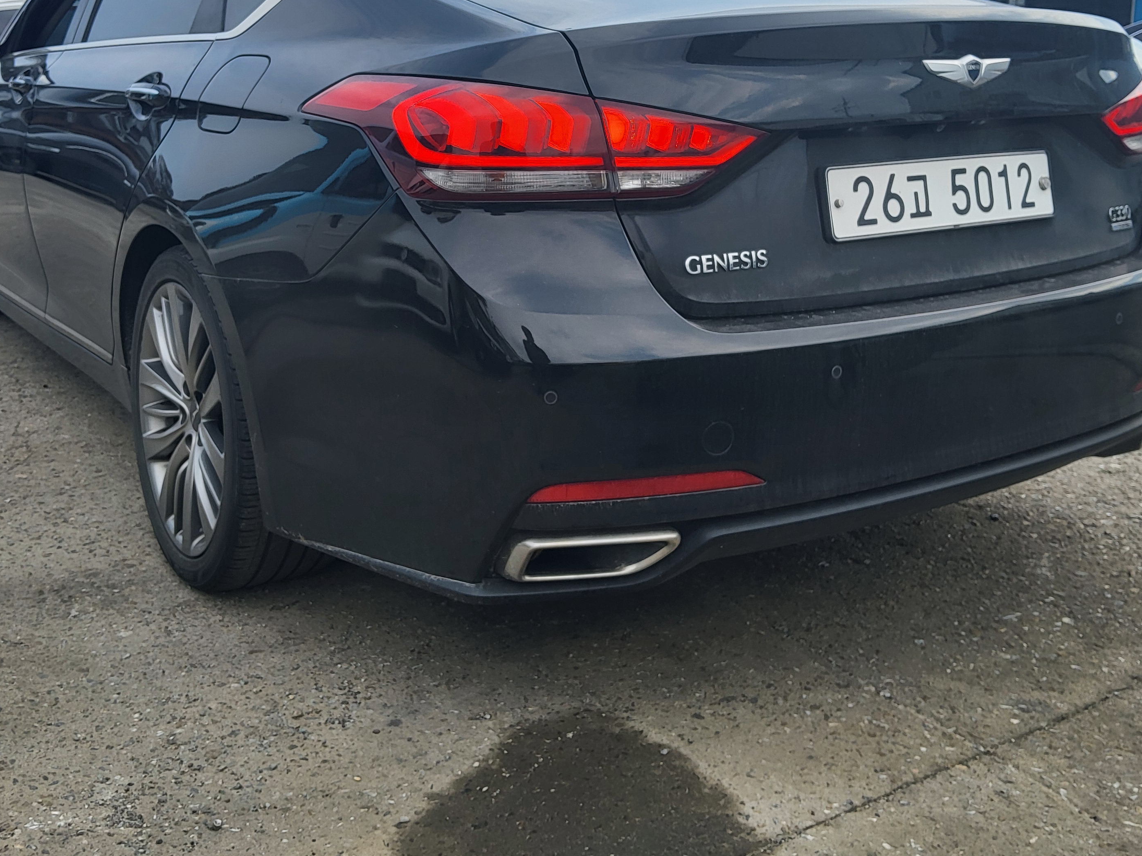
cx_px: 537
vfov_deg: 37.0
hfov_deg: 48.9
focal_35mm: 38
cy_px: 242
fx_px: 1254
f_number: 1.8
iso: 12
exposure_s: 1/504
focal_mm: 3.98
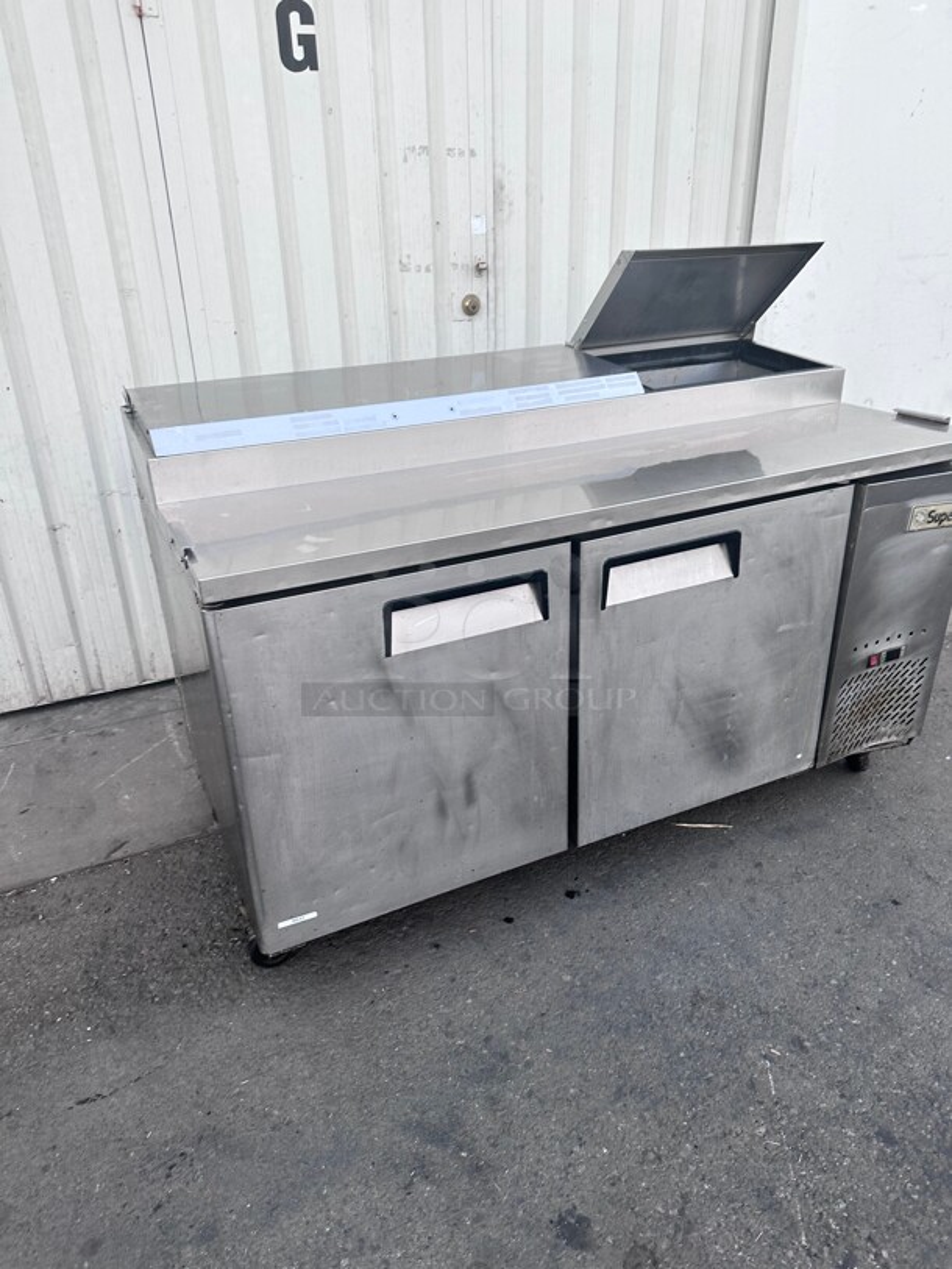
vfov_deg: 71.6
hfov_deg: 56.8
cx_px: 476
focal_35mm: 24
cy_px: 634
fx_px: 880
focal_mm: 6.86
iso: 100
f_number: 1.78
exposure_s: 1/121
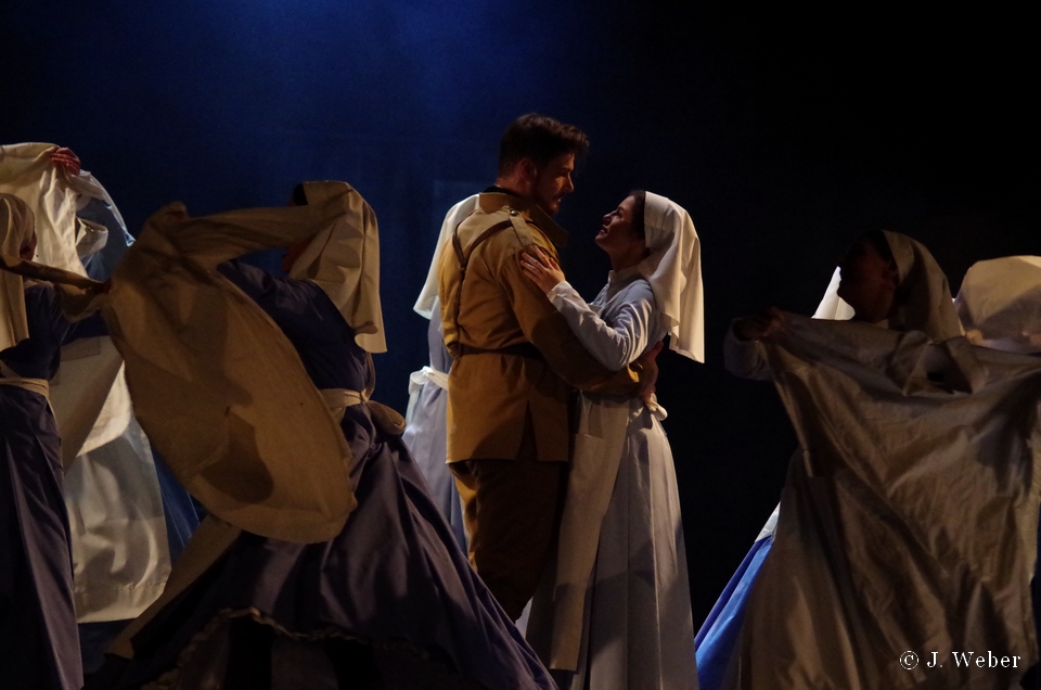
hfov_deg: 13.1
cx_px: 520
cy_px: 345
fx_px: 4531
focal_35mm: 157
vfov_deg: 8.7
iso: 6400
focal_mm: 105
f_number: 4.5
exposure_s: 1/320
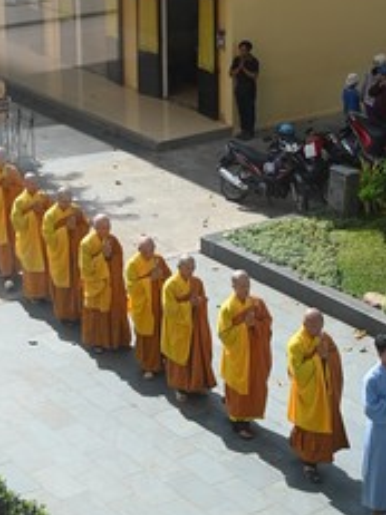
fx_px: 1369
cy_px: 49
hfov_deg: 16.0
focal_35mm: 92
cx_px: 283
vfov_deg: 20.9
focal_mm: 34
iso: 125
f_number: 4
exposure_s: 1/640
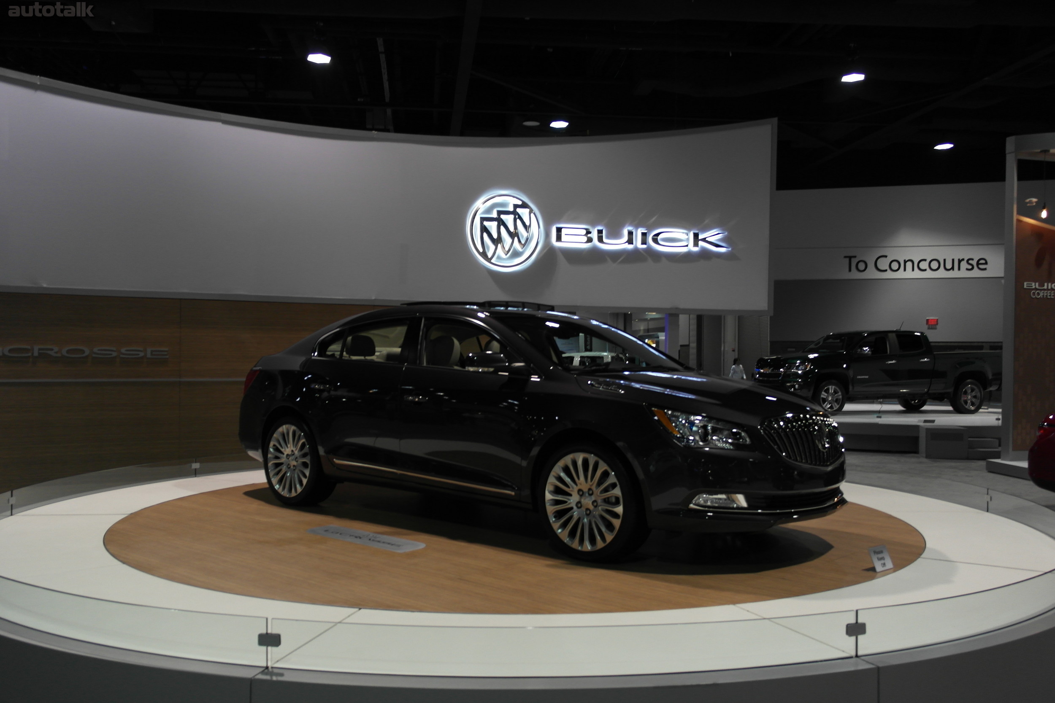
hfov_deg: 61.9
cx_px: 528
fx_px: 879
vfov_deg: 43.6
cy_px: 352
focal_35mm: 30
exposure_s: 1/60
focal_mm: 20
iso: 400
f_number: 3.5
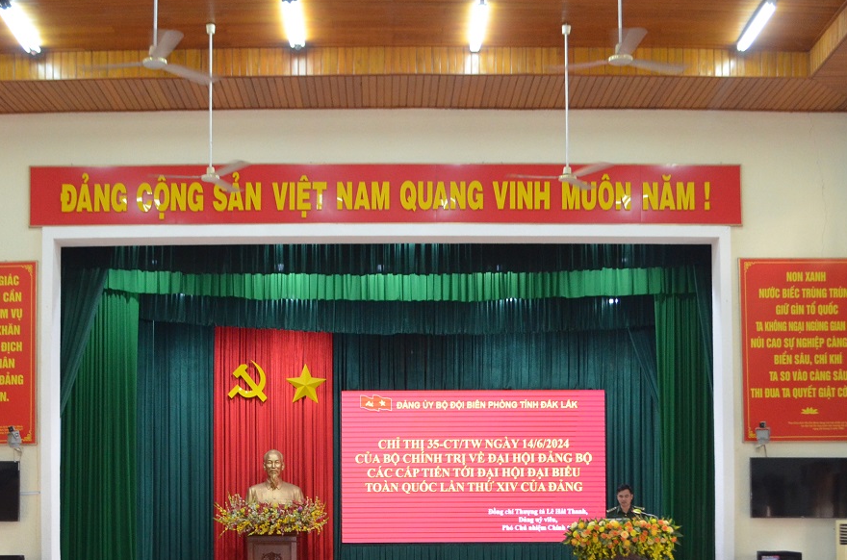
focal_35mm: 60
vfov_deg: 22.0
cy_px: 497
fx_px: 1408
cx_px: 352
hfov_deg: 33.4
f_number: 3.8
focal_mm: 22
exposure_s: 1/60
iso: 1400
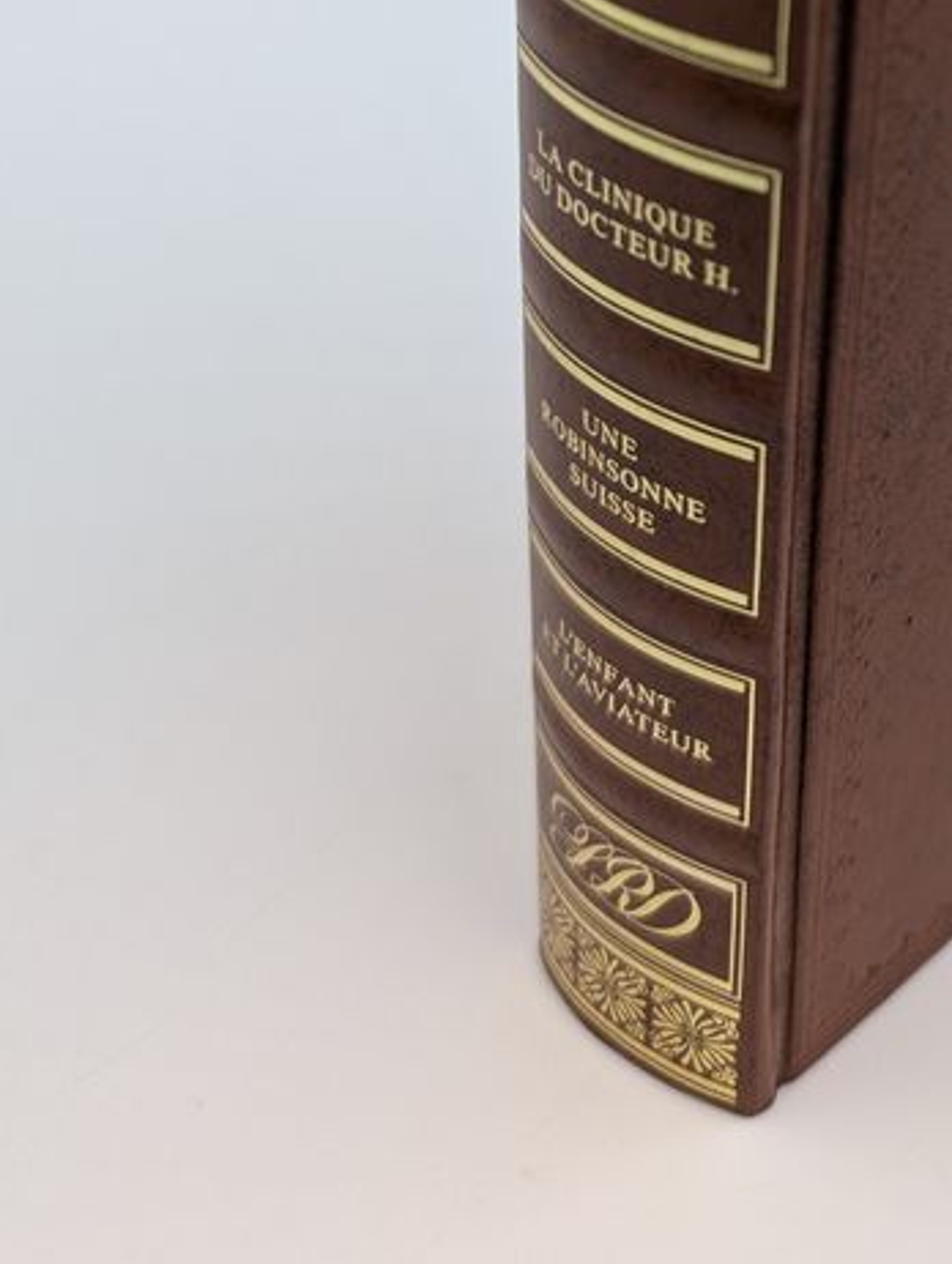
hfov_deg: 26.2
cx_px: 1019
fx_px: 1902
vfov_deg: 33.7
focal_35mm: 52
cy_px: 11
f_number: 1.68
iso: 29
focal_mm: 6.9
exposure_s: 1/29.7
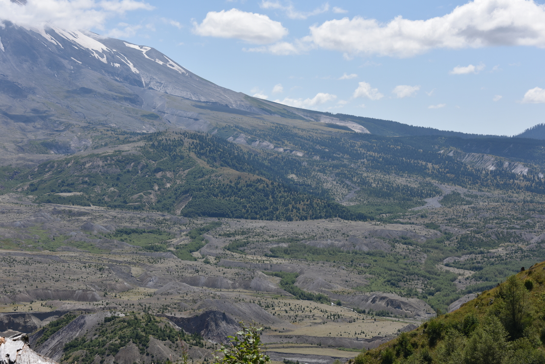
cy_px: 182
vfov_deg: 20.9
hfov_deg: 31.0
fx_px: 984
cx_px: 272
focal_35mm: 65
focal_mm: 65
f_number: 9
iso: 100
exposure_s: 1/320
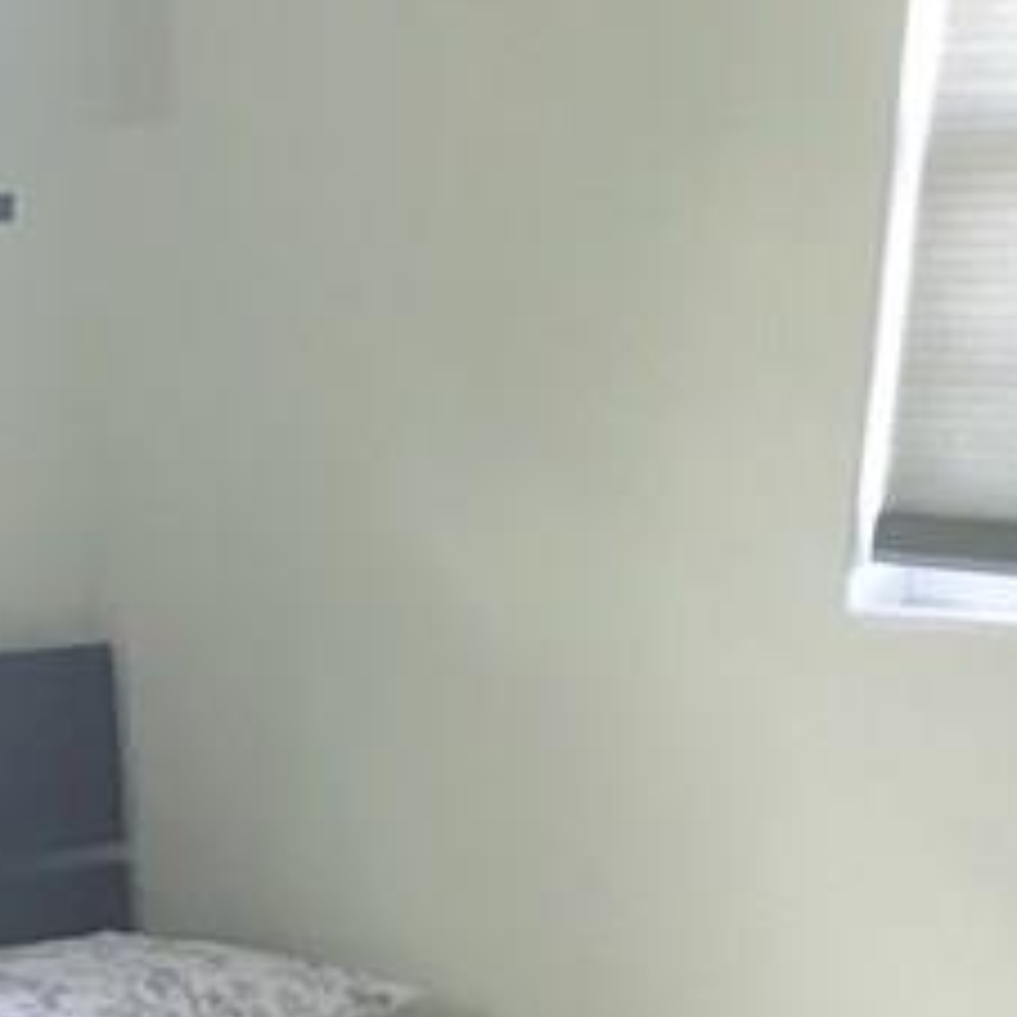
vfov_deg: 15.0
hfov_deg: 14.1
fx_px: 3723
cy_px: 1251
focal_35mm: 112
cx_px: -684
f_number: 1.8
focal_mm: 3.99
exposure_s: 1/24
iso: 40
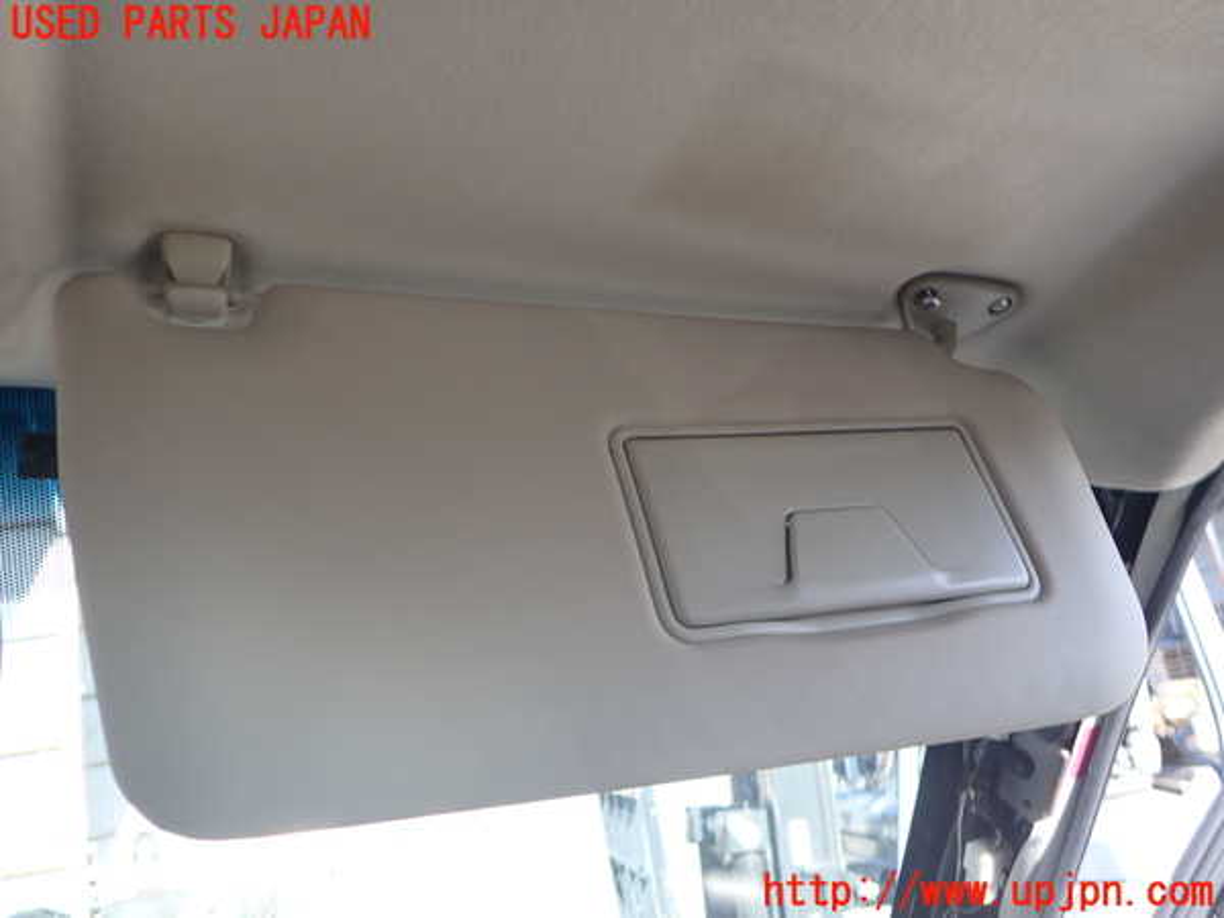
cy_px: 459
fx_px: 1061
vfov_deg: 46.8
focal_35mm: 30
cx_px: 612
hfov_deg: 60.0
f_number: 2.3
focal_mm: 5.4
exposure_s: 1/125
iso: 100
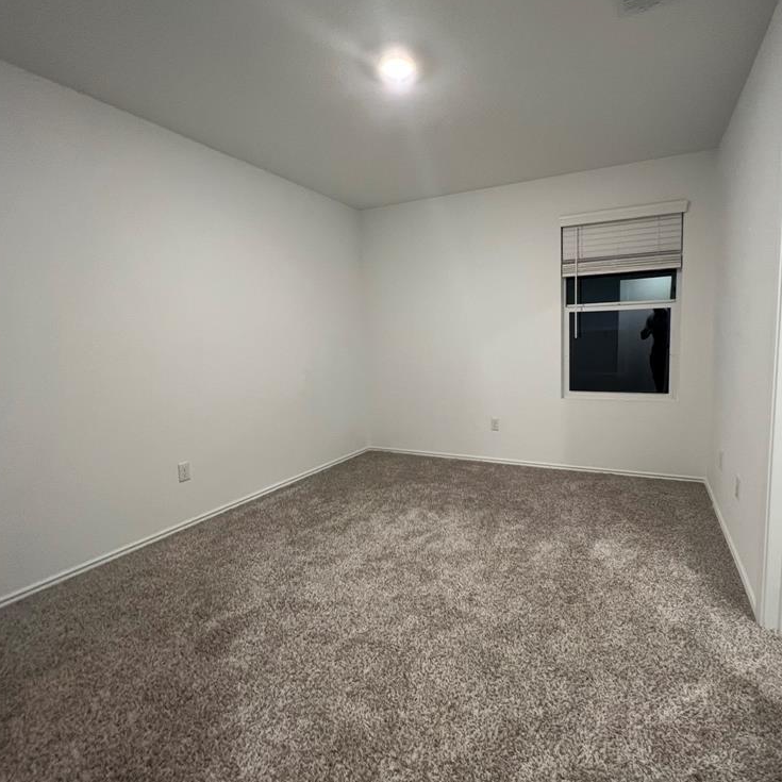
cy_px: 381
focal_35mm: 16
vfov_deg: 87.4
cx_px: 450
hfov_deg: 86.8
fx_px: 409
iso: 250
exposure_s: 1/60
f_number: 1.8
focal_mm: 1.57
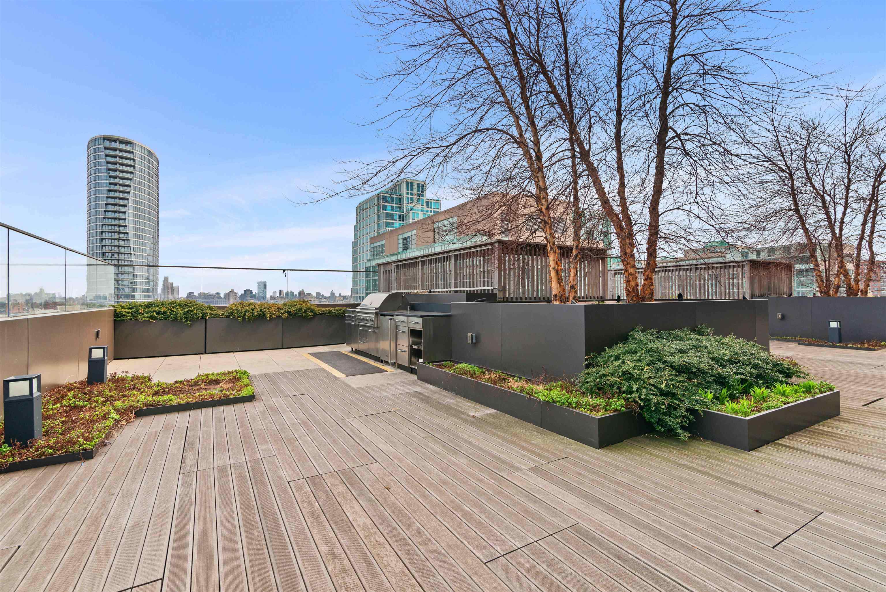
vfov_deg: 73.8
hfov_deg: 96.7
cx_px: 443
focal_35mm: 16
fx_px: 394
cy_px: 296
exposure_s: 1/400
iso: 400
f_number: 8
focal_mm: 16
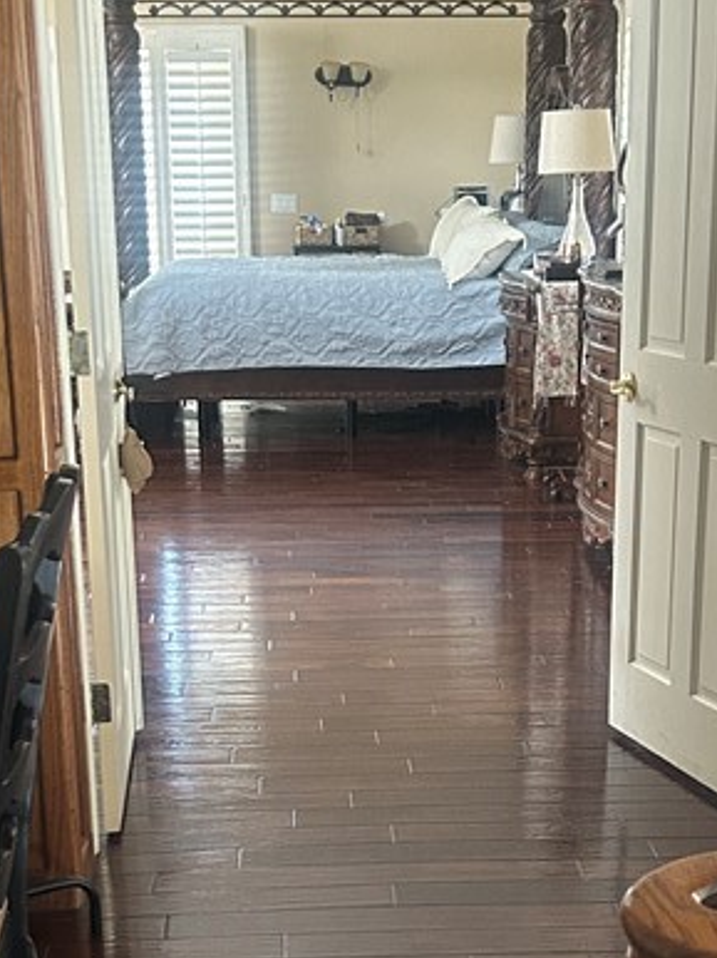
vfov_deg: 27.7
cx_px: 409
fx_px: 1908
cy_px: 750
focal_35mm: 69
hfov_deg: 21.3
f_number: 1.5
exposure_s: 1/40
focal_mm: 5.7
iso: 400
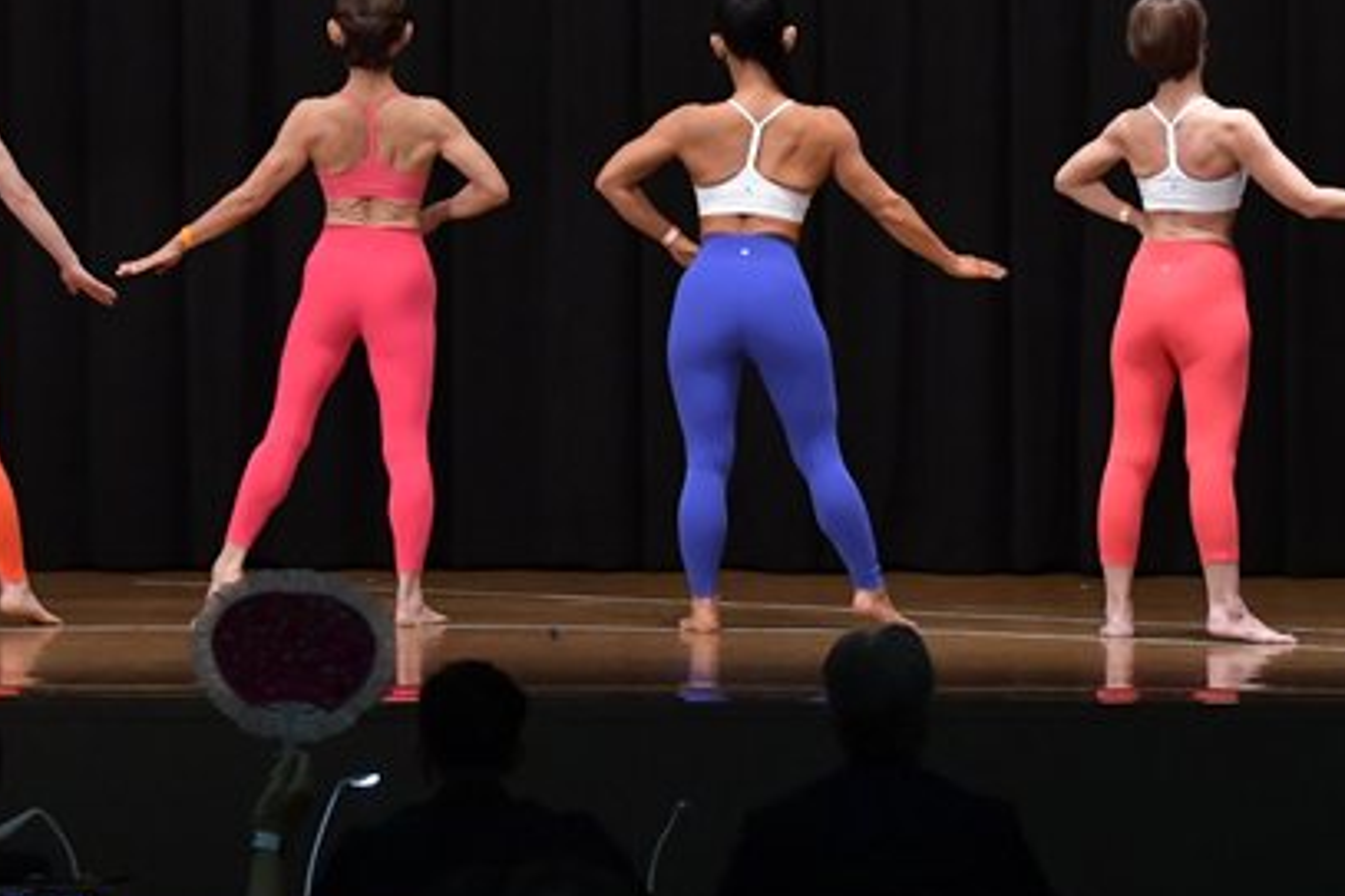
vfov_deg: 7.1
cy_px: 311
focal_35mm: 194
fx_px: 7245
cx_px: 775
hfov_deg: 10.6
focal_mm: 68
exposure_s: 1/400
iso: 4000
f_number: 5.6
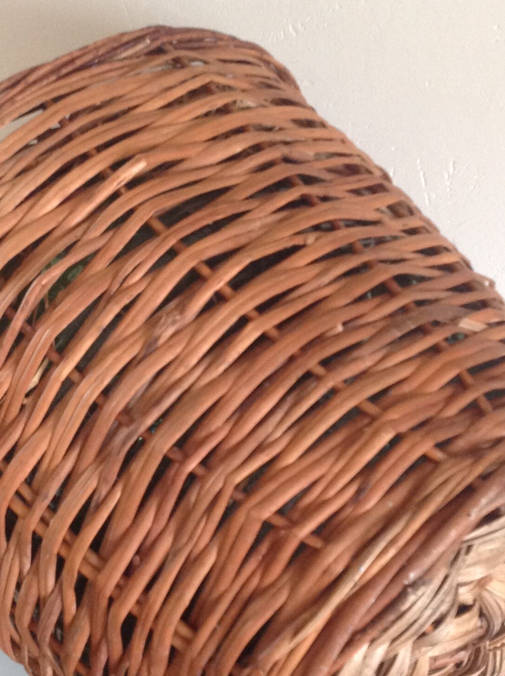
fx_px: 1209
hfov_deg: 23.5
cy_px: 371
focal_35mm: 62
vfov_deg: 31.2
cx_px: 198
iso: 200
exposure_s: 1/15
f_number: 2.4
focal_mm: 4.28
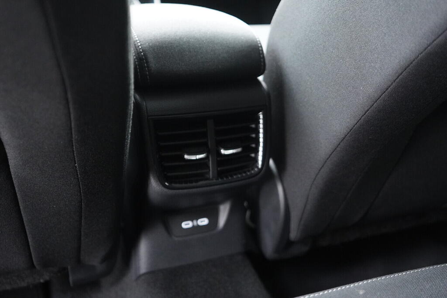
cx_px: 224
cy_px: 149
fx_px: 447
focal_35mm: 36
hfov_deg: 53.1
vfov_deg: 36.9
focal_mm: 24
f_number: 2.8
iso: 3200
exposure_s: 1/40
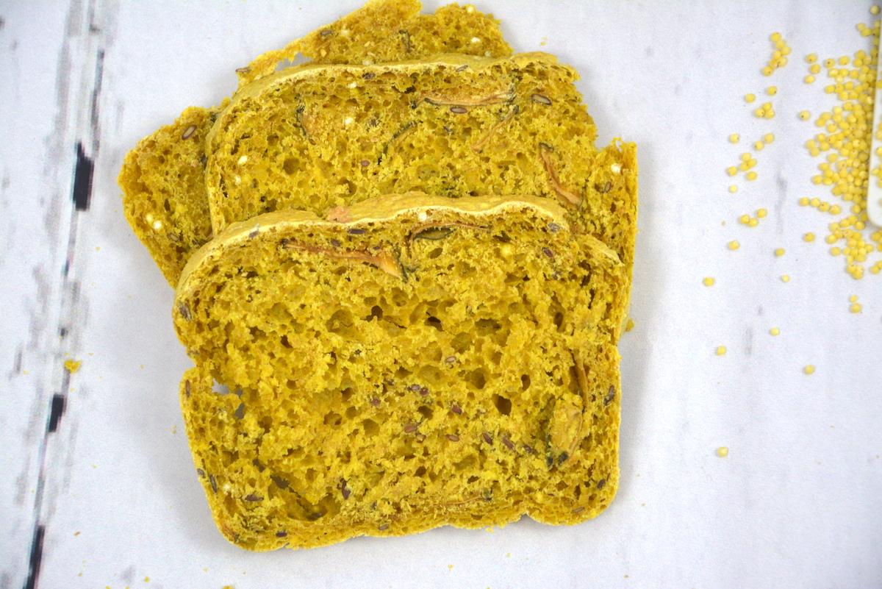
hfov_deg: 15.2
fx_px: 3309
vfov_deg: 10.2
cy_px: 294
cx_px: 441
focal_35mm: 135
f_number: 5.6
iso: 450
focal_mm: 90
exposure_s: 1/30
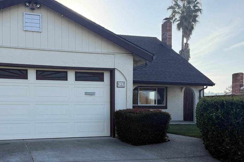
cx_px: 79
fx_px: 264
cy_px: 113
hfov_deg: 48.6
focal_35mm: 39
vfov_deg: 33.8
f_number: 1.78
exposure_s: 1/2232
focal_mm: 6.76
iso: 100
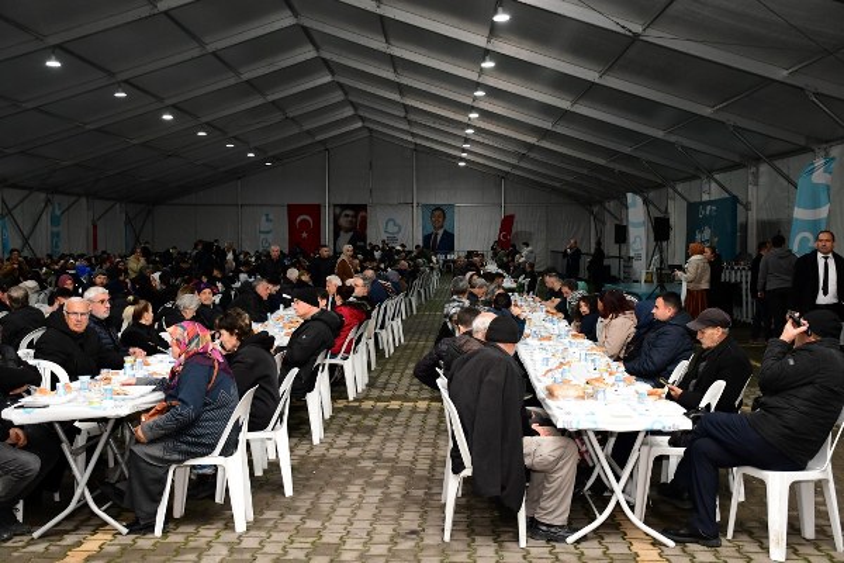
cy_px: 282
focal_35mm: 45
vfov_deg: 29.9
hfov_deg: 43.6
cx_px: 422
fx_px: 1055
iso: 1600
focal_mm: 30
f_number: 4
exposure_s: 1/160
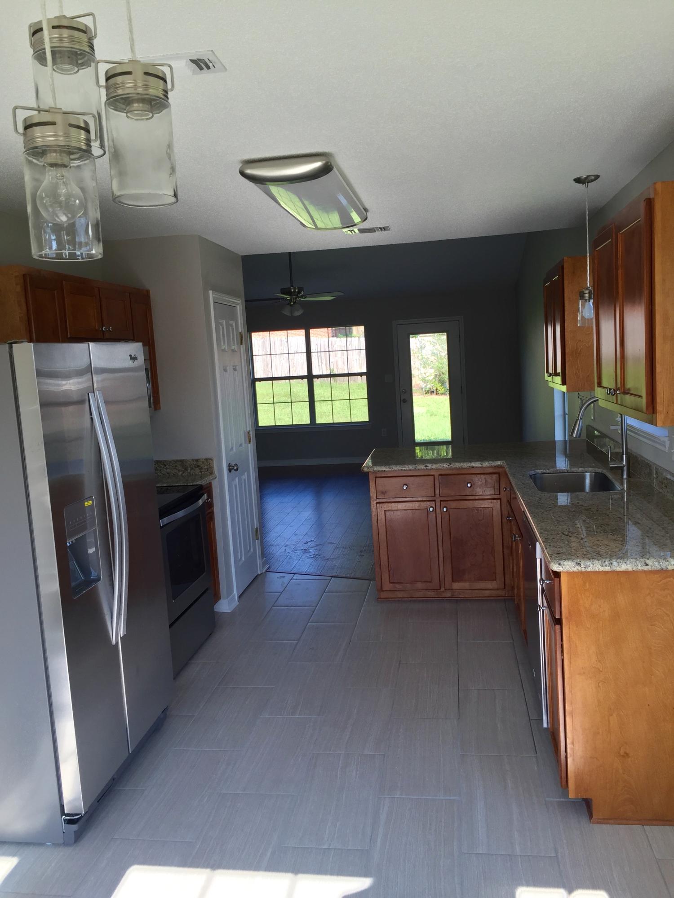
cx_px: 337
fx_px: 753
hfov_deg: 48.2
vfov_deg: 61.7
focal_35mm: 29
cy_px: 449
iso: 32
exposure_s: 1/153
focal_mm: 4.15
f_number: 2.2
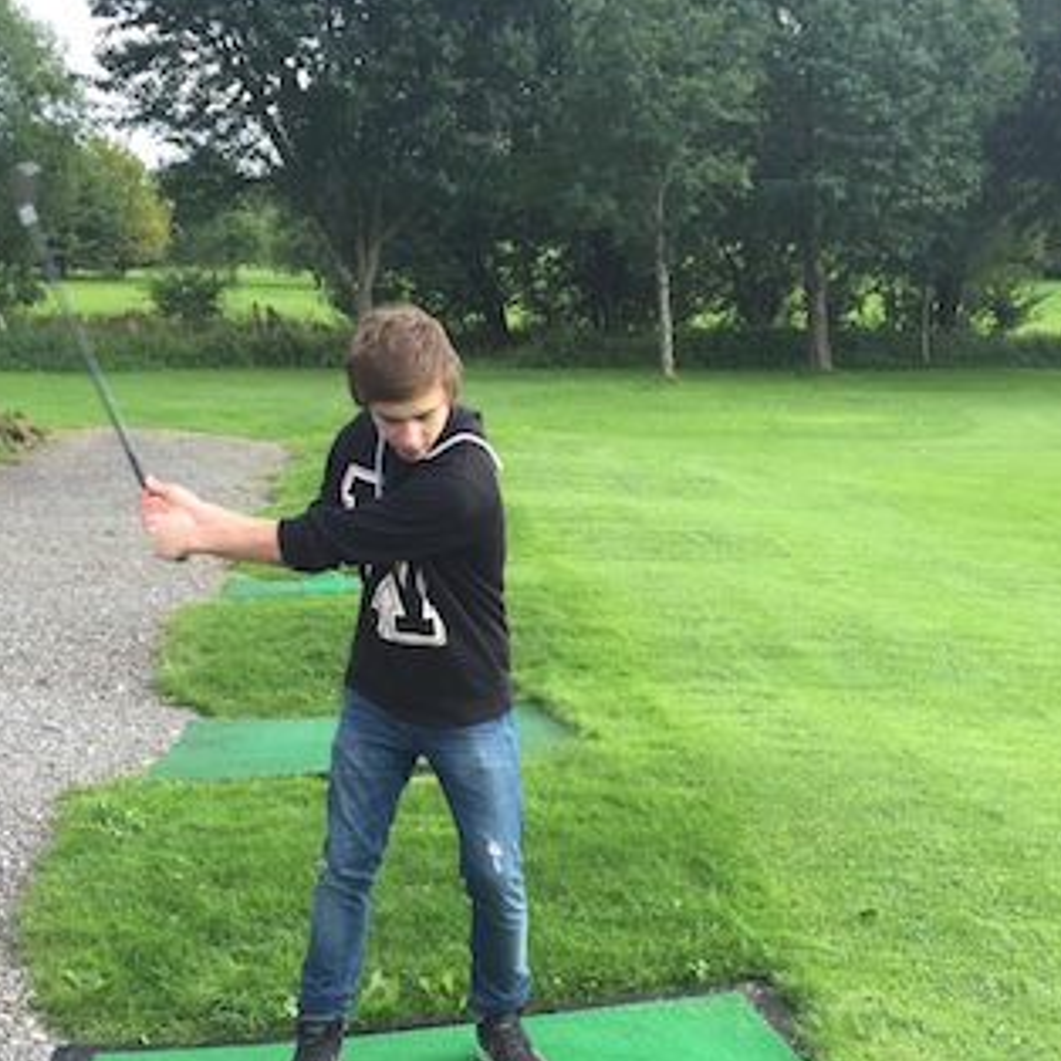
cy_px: 672
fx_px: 1699
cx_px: 561
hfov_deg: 34.7
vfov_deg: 34.5
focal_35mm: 49
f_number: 2.2
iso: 32
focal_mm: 4.15
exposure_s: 1/252
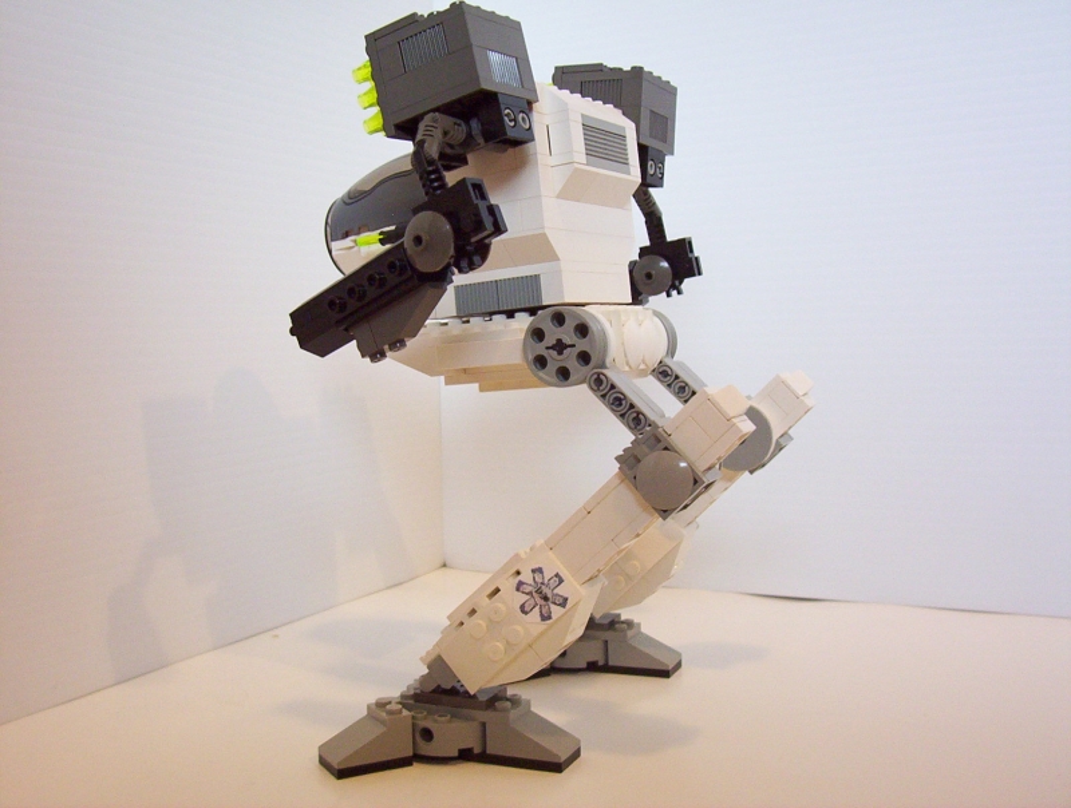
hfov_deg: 43.8
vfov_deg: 33.7
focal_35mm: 43
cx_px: 536
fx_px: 1334
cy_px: 404
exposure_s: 1/19.1
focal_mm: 5.77
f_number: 2.73
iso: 200
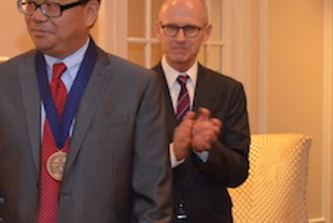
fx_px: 1055
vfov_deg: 12.0
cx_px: -134
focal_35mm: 114
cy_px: 78
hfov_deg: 16.6
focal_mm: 26
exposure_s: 1/60
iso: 2200
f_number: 4.2
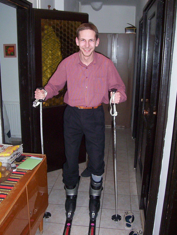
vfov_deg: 43.8
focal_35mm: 43
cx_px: 88
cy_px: 118
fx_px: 292
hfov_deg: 33.7
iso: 140
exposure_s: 1/60
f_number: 2.73
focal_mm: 5.77
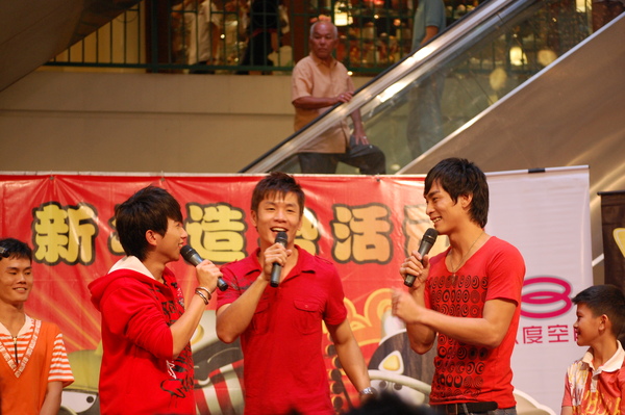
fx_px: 1769
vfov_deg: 13.4
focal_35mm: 102
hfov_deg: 20.0
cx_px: 312
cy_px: 208
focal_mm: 68
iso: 800
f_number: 4.2
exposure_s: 1/80
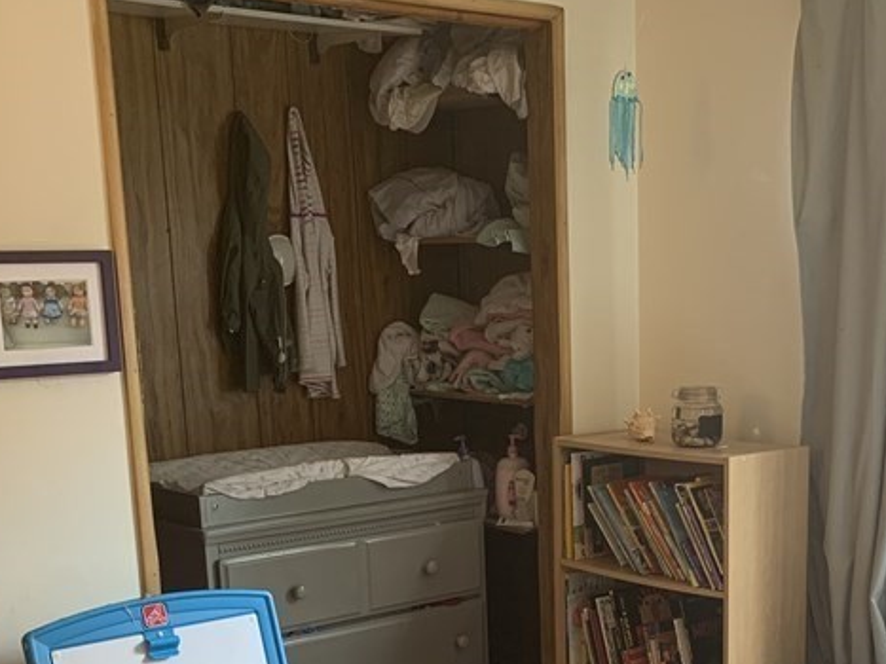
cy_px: 647
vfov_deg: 24.6
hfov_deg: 33.5
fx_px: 1459
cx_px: 579
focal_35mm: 57
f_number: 1.8
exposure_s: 1/60
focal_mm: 4.25
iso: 100
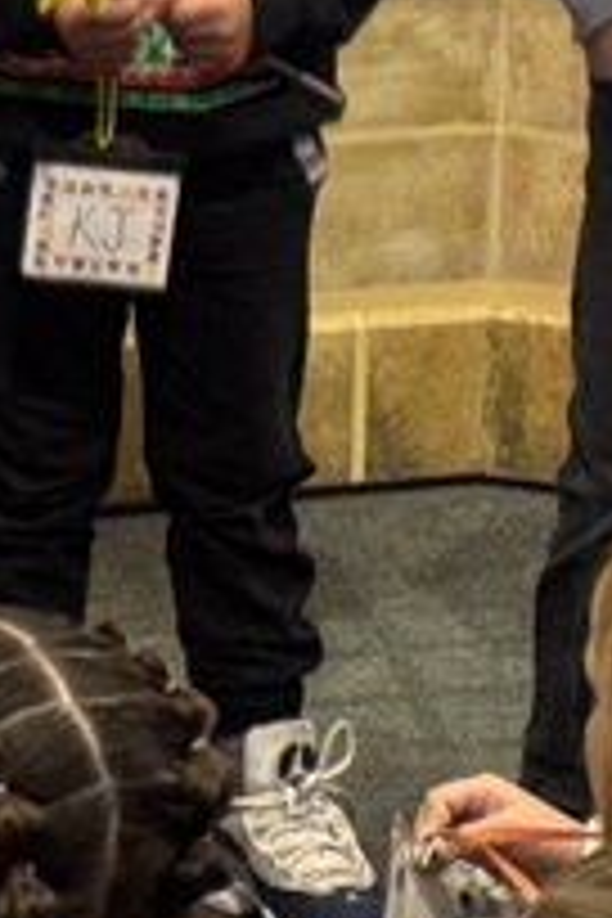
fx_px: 6400
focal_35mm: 251
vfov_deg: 8.2
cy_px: -22
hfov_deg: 5.4
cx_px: -306
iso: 320
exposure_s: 1/40
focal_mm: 6.76
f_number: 1.78
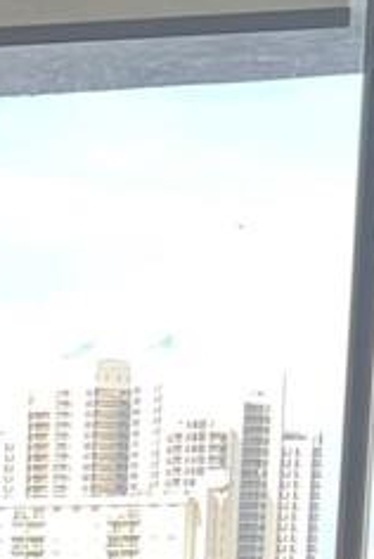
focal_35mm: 183
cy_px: 1296
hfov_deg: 7.3
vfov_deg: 10.0
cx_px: -329
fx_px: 2843
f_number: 1.5
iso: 40
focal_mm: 5.7
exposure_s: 1/170
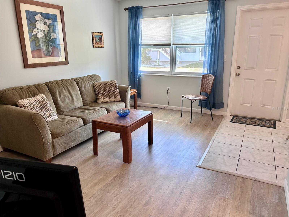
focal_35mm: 26
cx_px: 144
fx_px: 217
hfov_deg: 67.3
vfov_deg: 53.1
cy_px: 108
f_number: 1.5
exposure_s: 1/120
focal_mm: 5.7
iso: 125
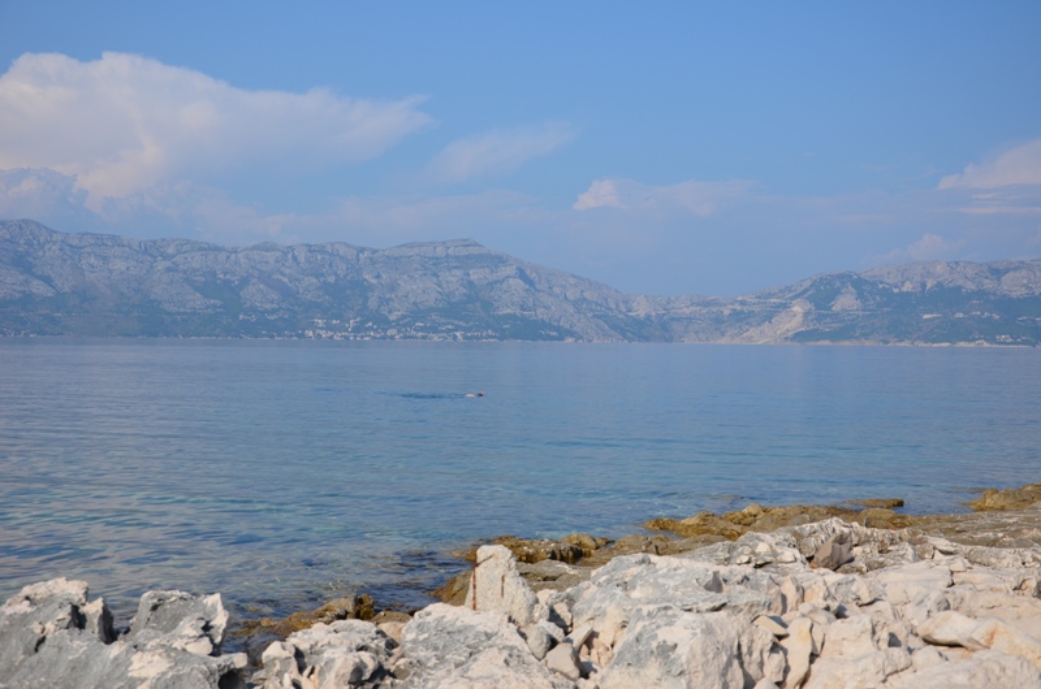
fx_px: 1299
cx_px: 520
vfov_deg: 29.7
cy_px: 344
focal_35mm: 45
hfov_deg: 43.7
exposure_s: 1/250
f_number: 8
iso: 100
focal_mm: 30
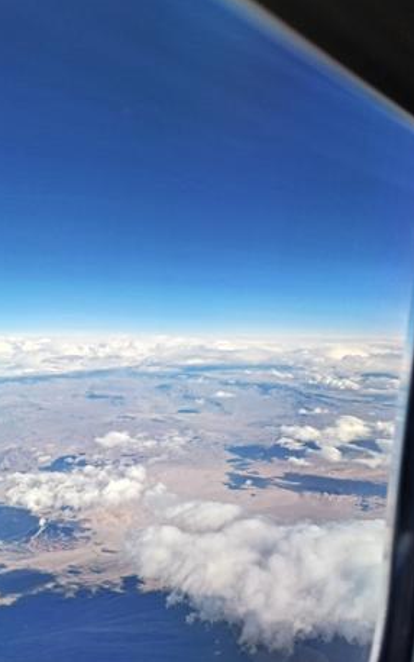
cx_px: 195
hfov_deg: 43.2
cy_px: 311
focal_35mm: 29
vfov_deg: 64.6
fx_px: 523
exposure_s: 1/270
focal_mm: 4.6
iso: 32
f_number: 1.8
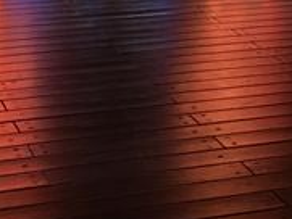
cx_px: 205
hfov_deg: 15.3
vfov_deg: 10.4
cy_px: -254
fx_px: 1080
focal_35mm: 128
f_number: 2.2
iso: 80
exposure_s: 1/8
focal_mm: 4.15
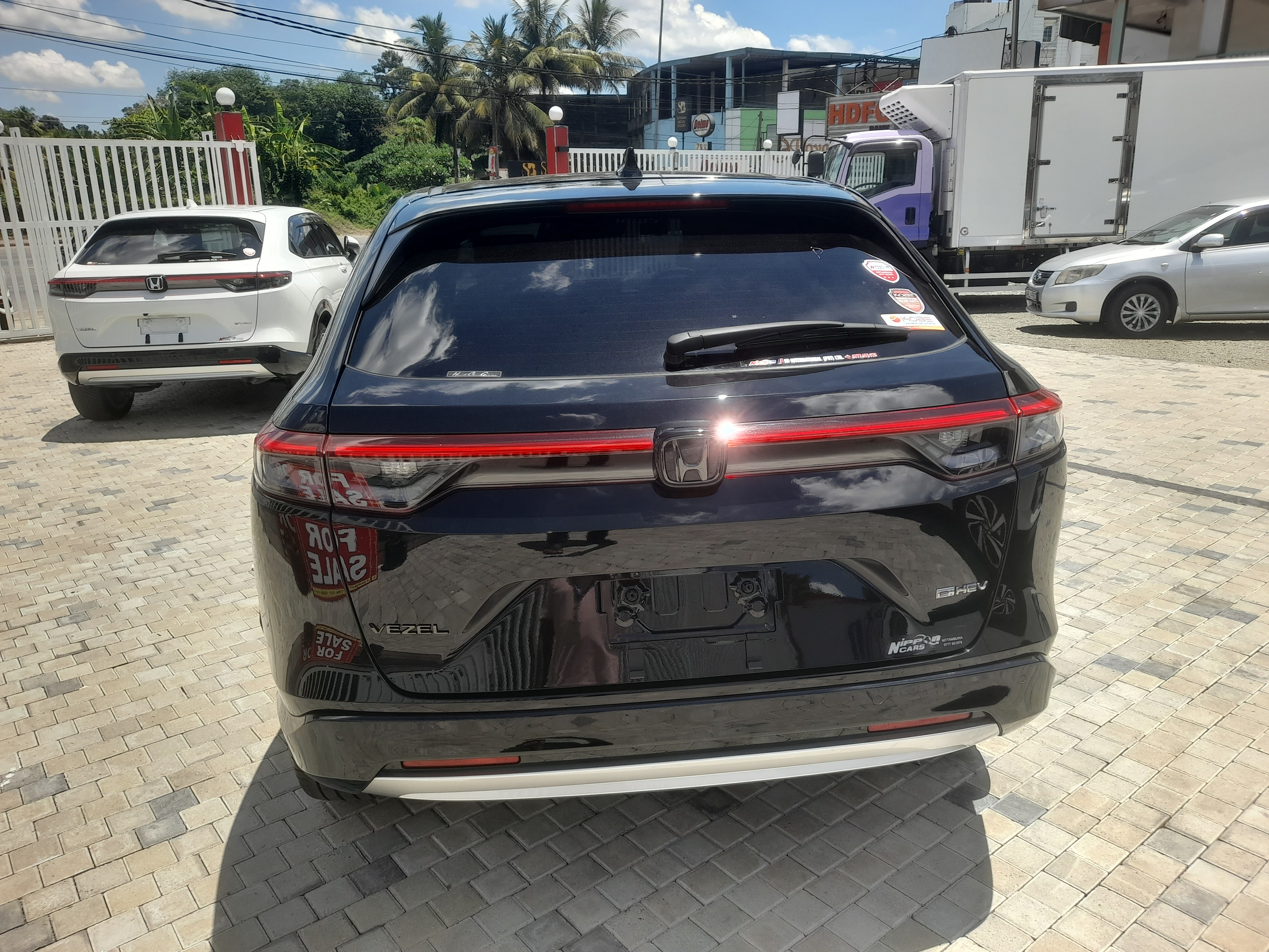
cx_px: 634
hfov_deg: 69.4
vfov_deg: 54.9
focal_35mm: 25
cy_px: 476
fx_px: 916
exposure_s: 1/510
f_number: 2
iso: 20
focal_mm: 4.6
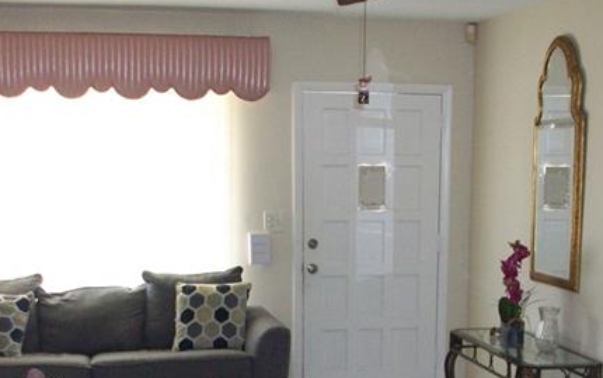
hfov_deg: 30.4
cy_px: 403
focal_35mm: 67
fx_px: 1101
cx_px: 391
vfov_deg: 18.8
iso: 160
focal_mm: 5.7
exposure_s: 1/60
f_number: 2.8
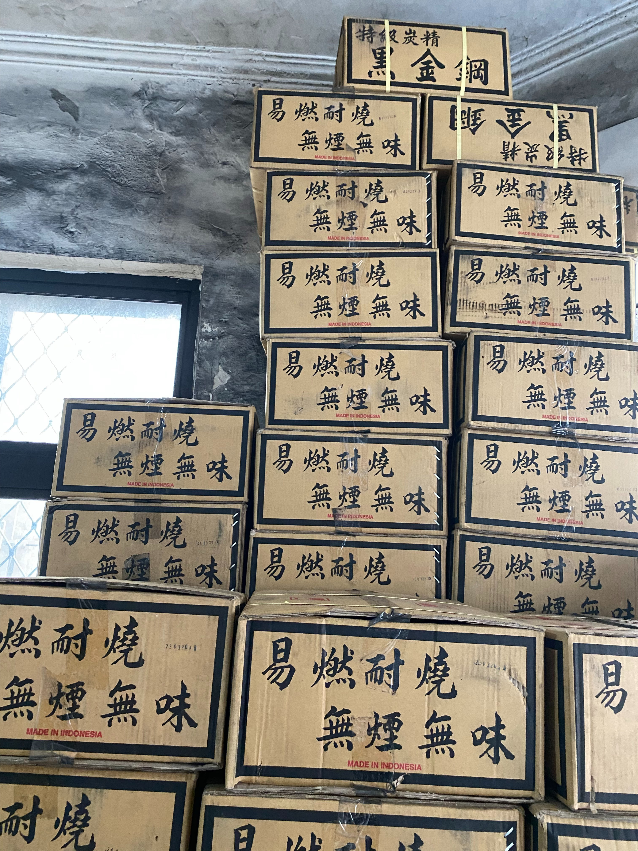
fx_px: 639
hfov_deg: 53.1
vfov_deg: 67.3
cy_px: 426
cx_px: 319
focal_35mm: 26
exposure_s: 1/30
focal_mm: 4.25
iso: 500
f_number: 1.8
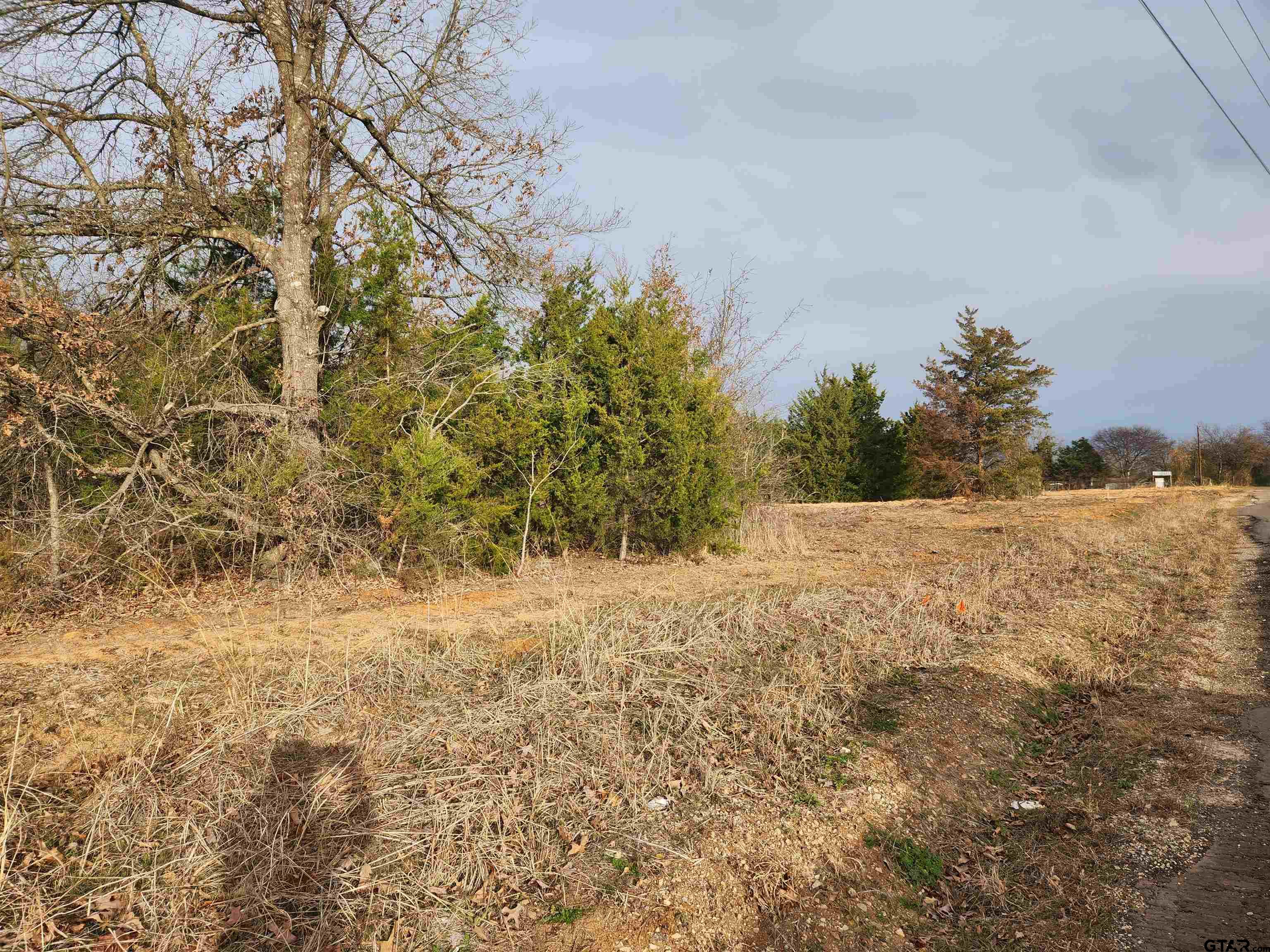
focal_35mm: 23
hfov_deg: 73.9
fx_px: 844
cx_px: 635
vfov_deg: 58.9
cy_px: 476
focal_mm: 5.4
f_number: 1.8
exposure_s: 1/538
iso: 20
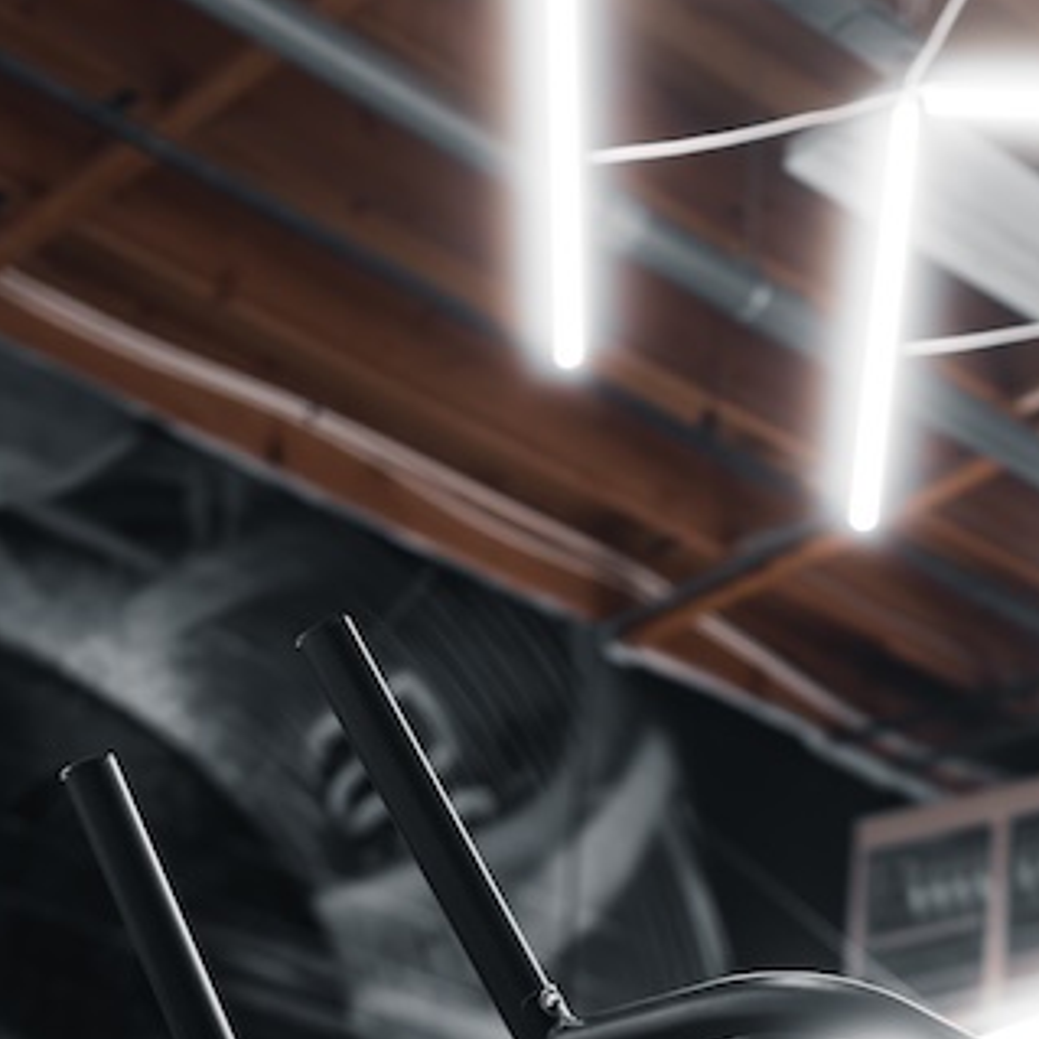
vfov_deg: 14.6
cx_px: 905
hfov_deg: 15.4
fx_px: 3803
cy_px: 1521
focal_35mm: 112
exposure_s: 1/80
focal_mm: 35
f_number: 1.4
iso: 400
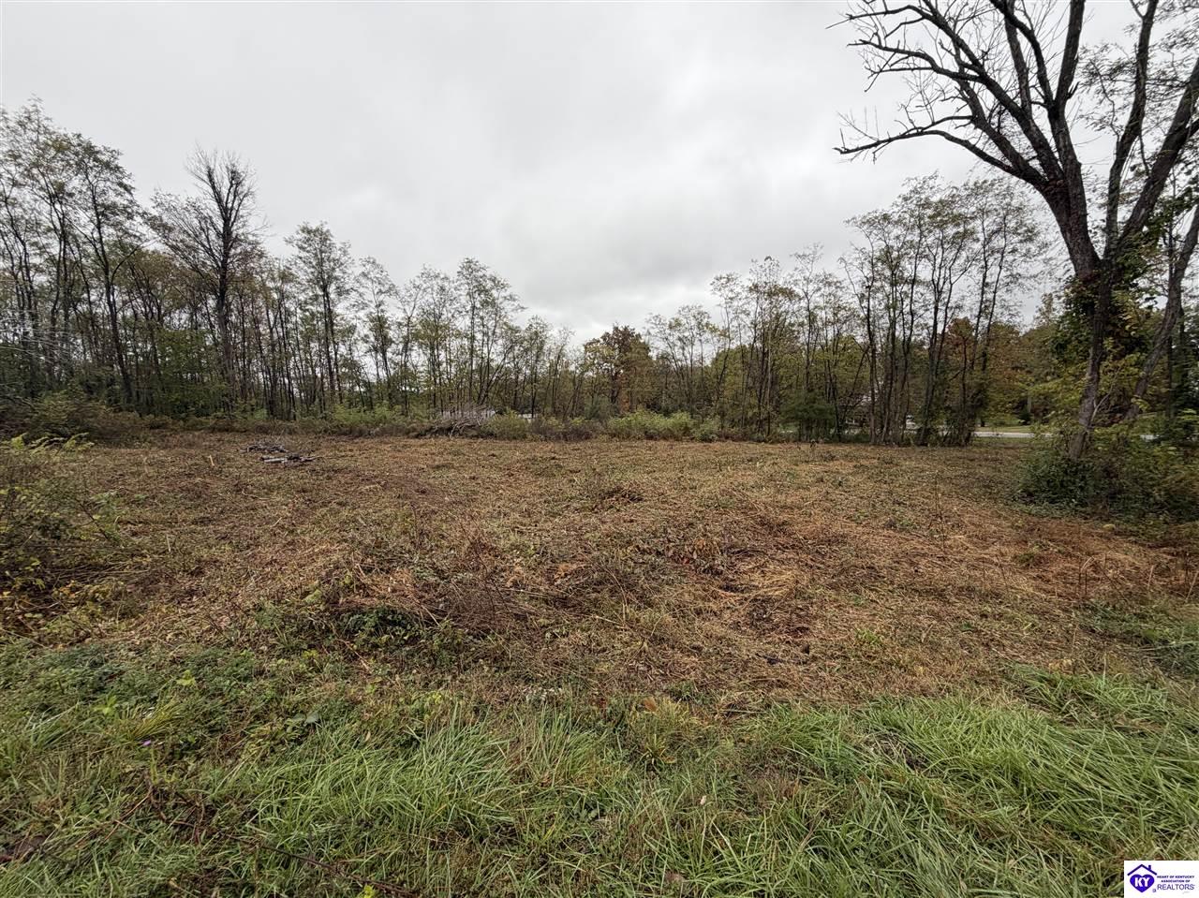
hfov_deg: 102.1
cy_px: 449
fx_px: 485
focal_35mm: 14
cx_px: 600
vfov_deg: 85.6
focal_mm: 2.22
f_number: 2.2
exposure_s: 1/277
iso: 50
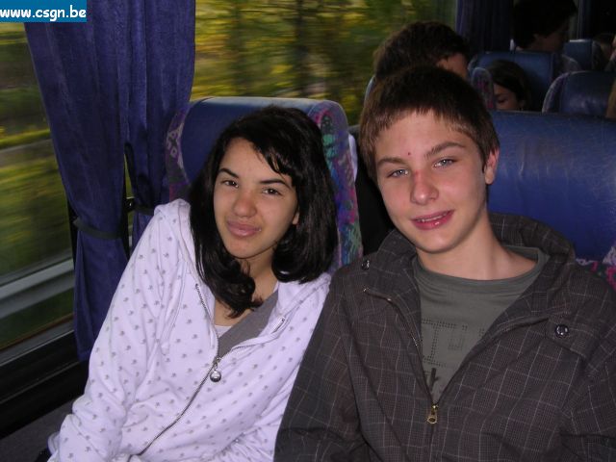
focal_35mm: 38
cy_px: 231
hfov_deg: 49.0
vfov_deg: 37.7
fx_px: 676
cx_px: 308
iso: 100
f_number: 2.8
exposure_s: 1/60.1
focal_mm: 5.8
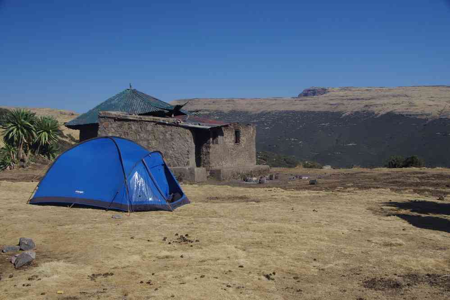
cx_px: 225
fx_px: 612
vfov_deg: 27.5
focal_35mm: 49
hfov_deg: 40.3
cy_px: 150
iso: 200
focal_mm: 32.5
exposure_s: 1/125
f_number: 11
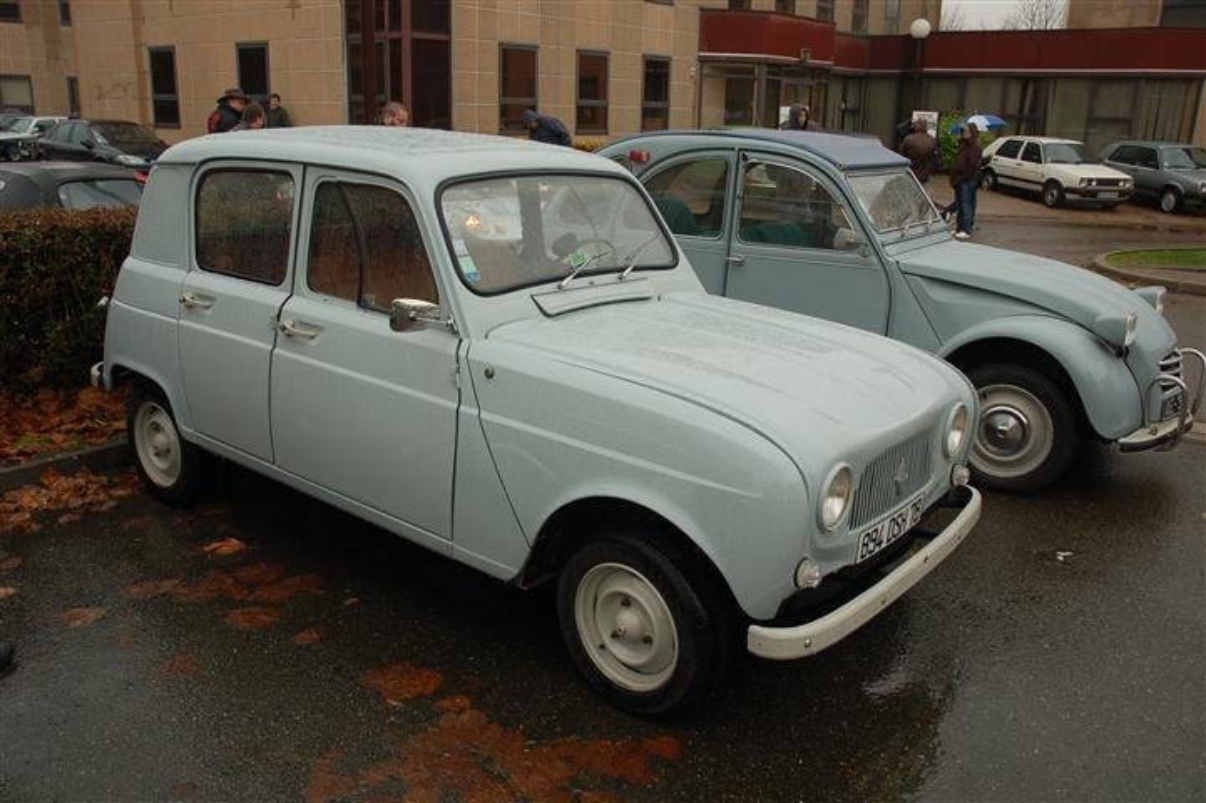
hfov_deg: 57.2
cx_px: 603
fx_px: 1105
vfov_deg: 39.9
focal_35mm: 33
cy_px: 402
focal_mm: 22
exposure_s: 1/125
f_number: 5.6
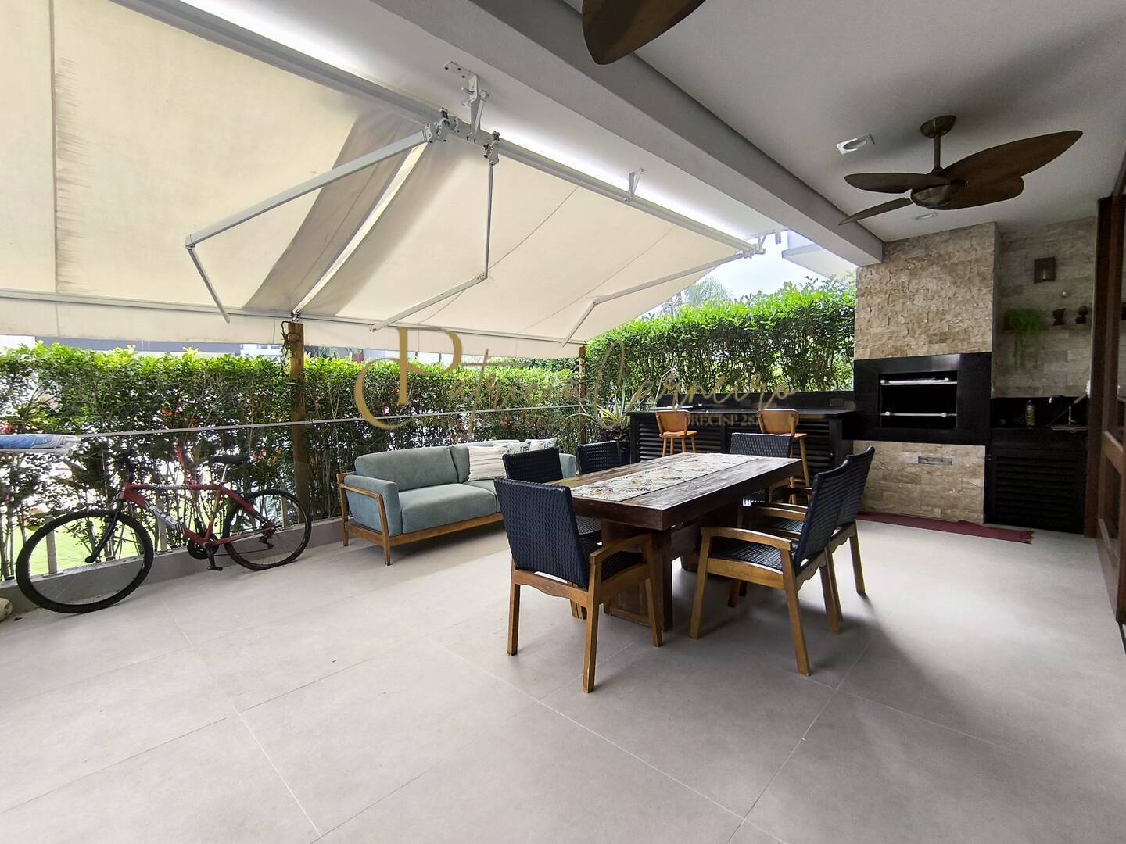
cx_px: 563
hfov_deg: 94.5
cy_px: 422
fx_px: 520
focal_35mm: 16
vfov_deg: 78.1
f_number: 2.2
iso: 50
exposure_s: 1/141
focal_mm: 1.65
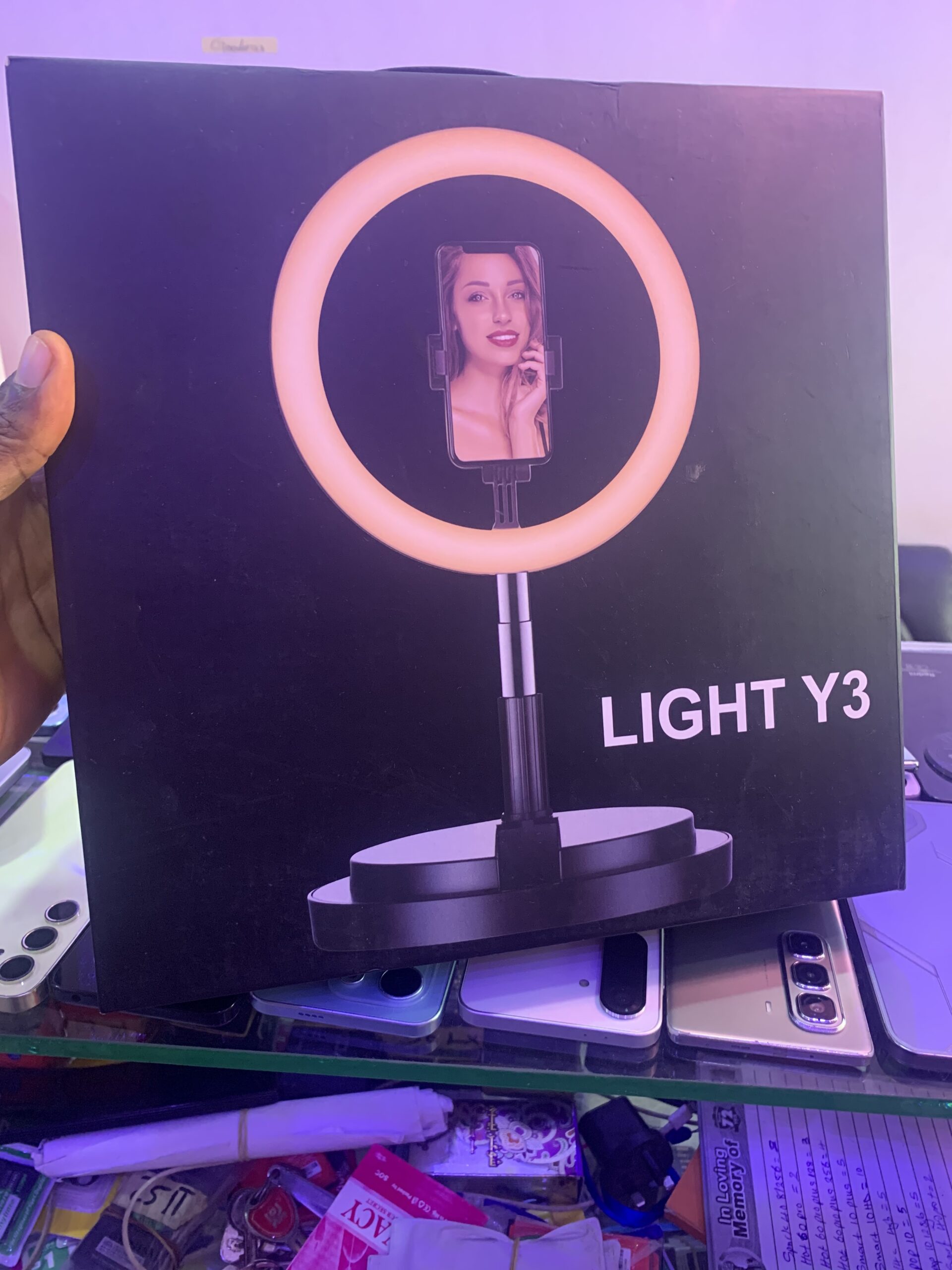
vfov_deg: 67.3
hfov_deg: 53.1
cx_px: 476
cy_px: 635
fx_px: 953
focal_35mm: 26
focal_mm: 4.25
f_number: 1.8
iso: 200
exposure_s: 1/50
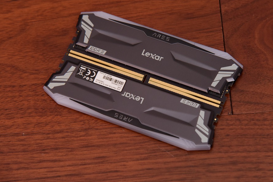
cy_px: 83
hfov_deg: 14.8
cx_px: 147
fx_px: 1054
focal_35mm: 139
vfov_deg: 9.9
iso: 1600
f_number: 5.6
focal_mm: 120
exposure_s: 1/60
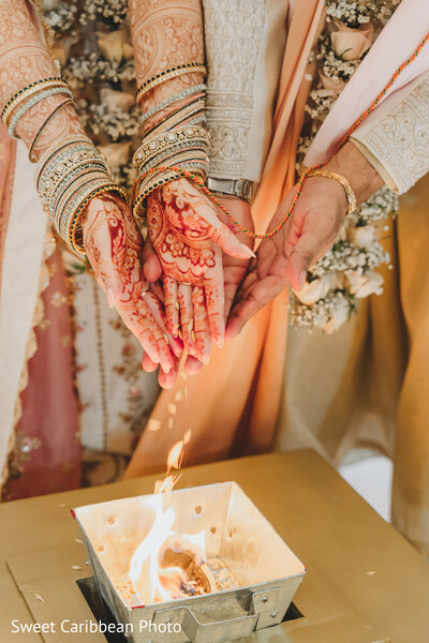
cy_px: 322
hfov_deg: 19.5
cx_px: 214
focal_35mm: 70
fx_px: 1251
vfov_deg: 28.8
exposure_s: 1/160
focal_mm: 70
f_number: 3.5
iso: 5000
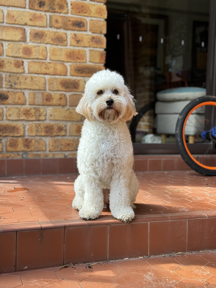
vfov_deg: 39.7
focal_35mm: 48
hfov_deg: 30.3
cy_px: 144
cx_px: 108
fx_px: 399
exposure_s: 1/218
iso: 64
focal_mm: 6.76
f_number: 1.78
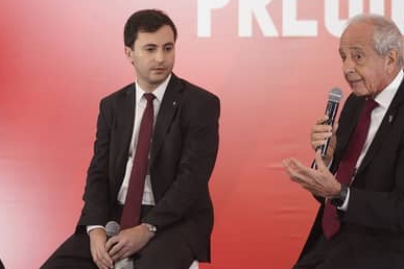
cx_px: 148
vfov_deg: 6.5
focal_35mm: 210
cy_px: 92
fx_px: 2356
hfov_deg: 9.8
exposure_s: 1/320
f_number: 2.8
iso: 2000
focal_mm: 113
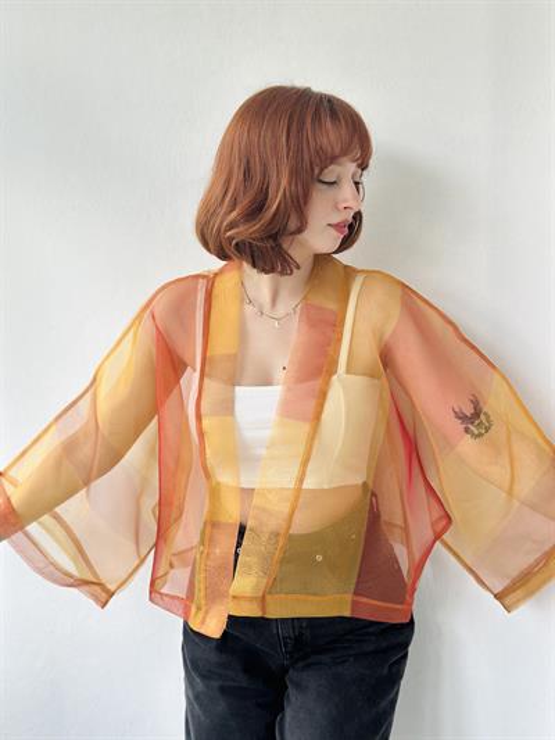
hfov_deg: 30.3
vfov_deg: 39.6
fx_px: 1026
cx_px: 278
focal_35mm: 48
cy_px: 370
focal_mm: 6.86
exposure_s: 1/241
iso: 80
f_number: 1.78
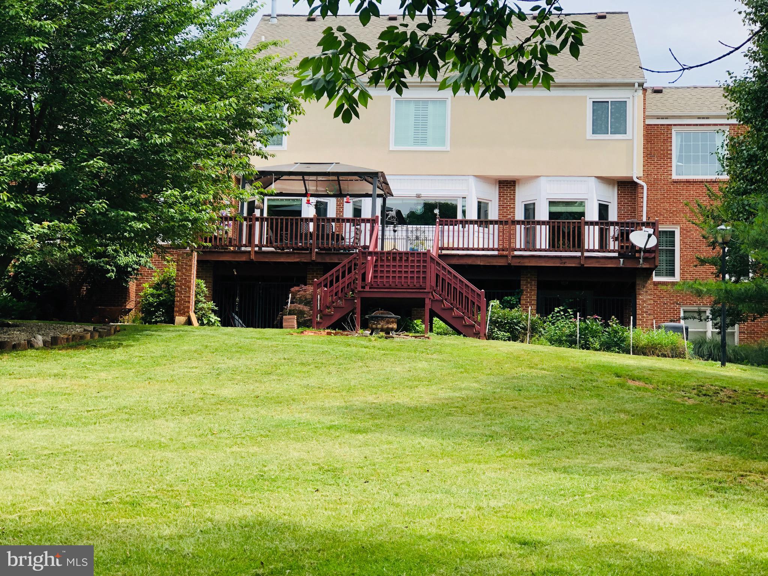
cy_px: 288
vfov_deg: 25.7
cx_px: 384
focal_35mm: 57
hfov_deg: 33.8
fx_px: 1265
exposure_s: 1/243
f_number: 2.8
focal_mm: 6.6
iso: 20
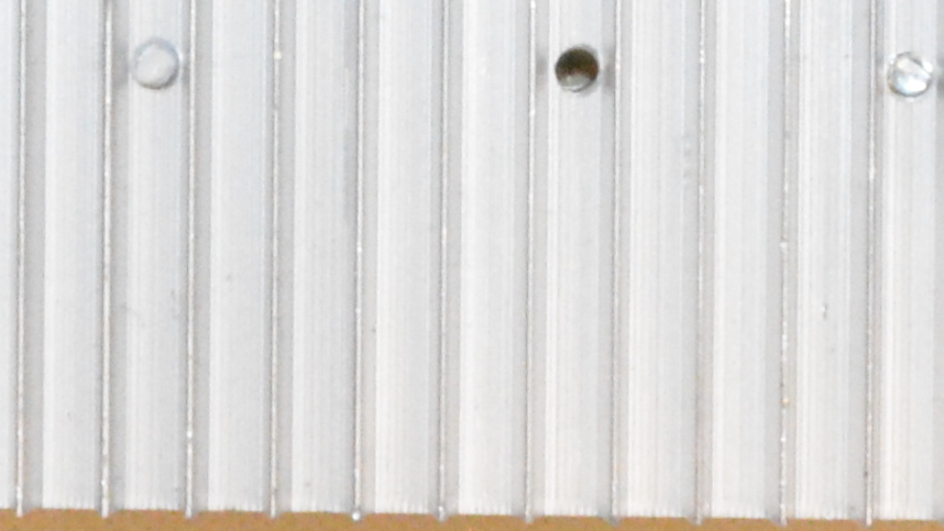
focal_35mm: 253
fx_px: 6326
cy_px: -161
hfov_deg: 8.5
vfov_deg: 4.8
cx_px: 338
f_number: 25
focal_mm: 23
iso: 4000
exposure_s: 1/60
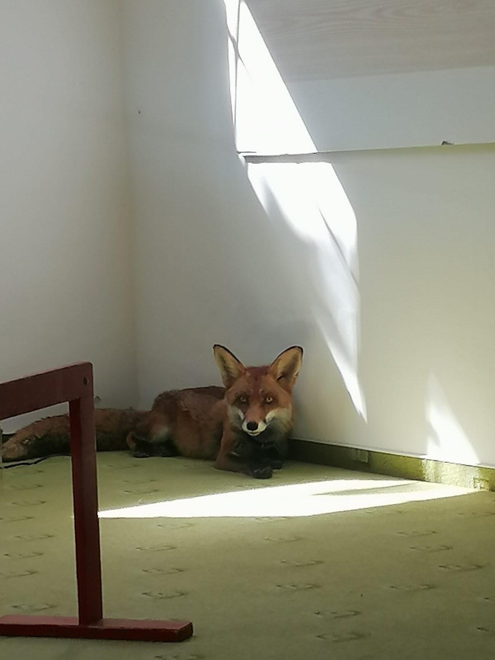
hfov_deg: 11.1
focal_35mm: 133
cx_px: 248
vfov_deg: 14.8
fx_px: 2536
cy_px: 330
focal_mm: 4.75
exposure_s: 1/100
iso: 50
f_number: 1.8
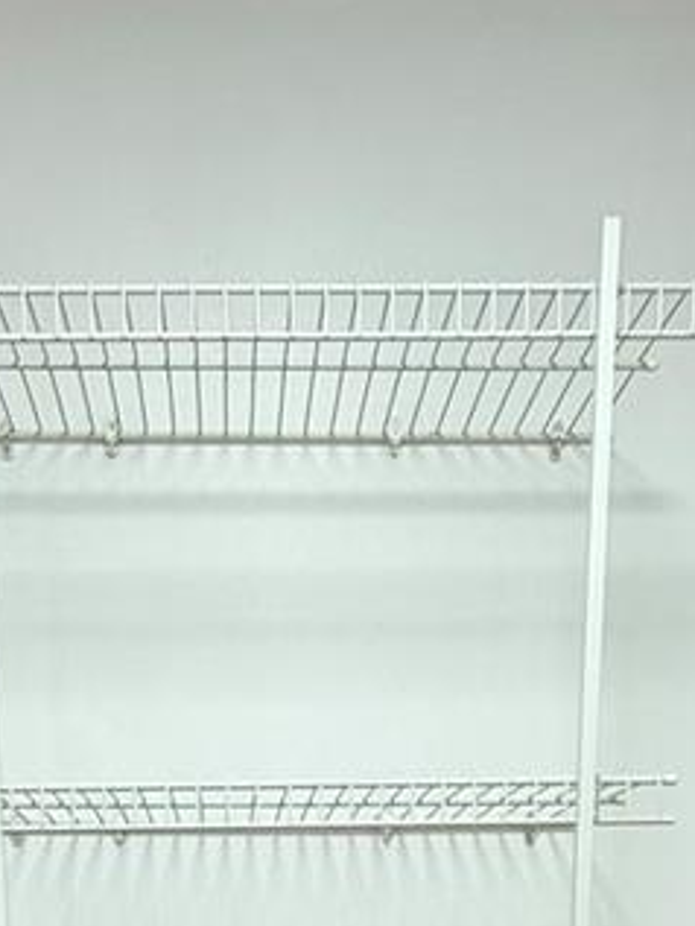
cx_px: 248
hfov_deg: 27.4
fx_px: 1418
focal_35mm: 53
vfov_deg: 28.1
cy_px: 1277
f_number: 2.2
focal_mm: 2.22
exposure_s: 1/99
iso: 125
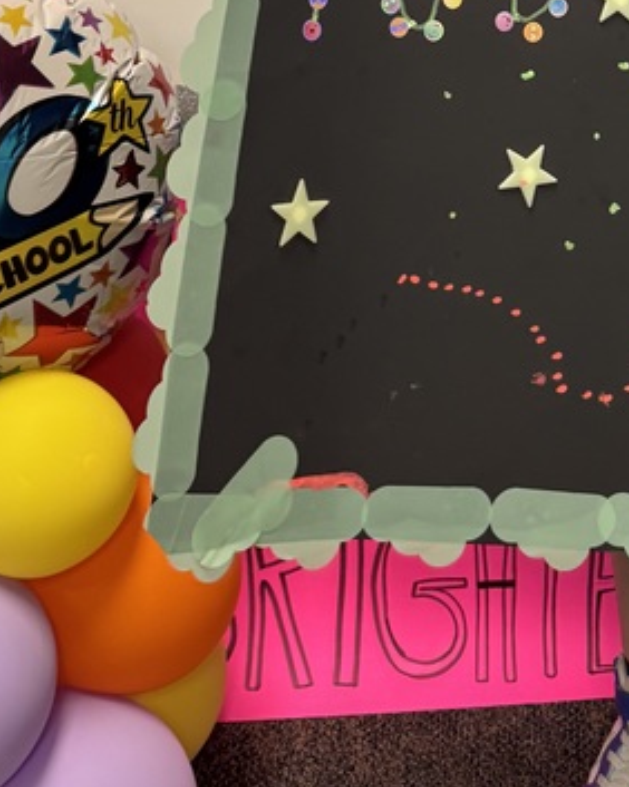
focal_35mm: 68
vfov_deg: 24.8
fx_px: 1584
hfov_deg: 22.0
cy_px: -192
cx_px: 555
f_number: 1.78
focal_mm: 6.76
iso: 125
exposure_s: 1/60
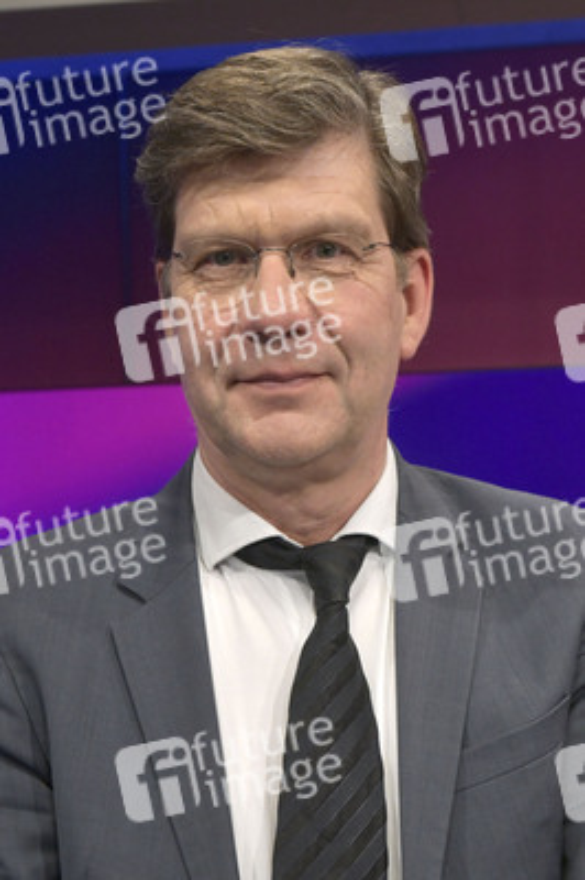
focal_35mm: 52
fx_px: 1270
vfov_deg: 38.2
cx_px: 292
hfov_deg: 25.9
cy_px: 440
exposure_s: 1/200
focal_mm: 52
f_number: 7.1
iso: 2000
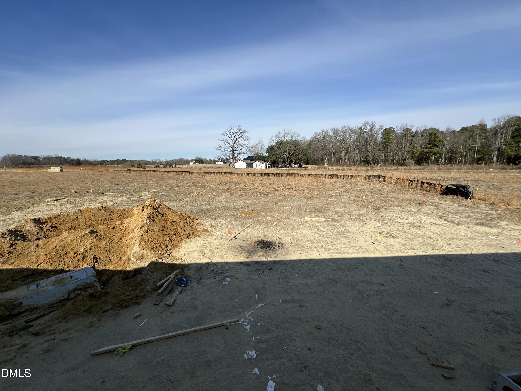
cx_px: 260
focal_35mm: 13
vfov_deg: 89.9
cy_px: 196
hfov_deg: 106.2
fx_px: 196
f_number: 1.8
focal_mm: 1.57
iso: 32
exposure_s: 1/2370
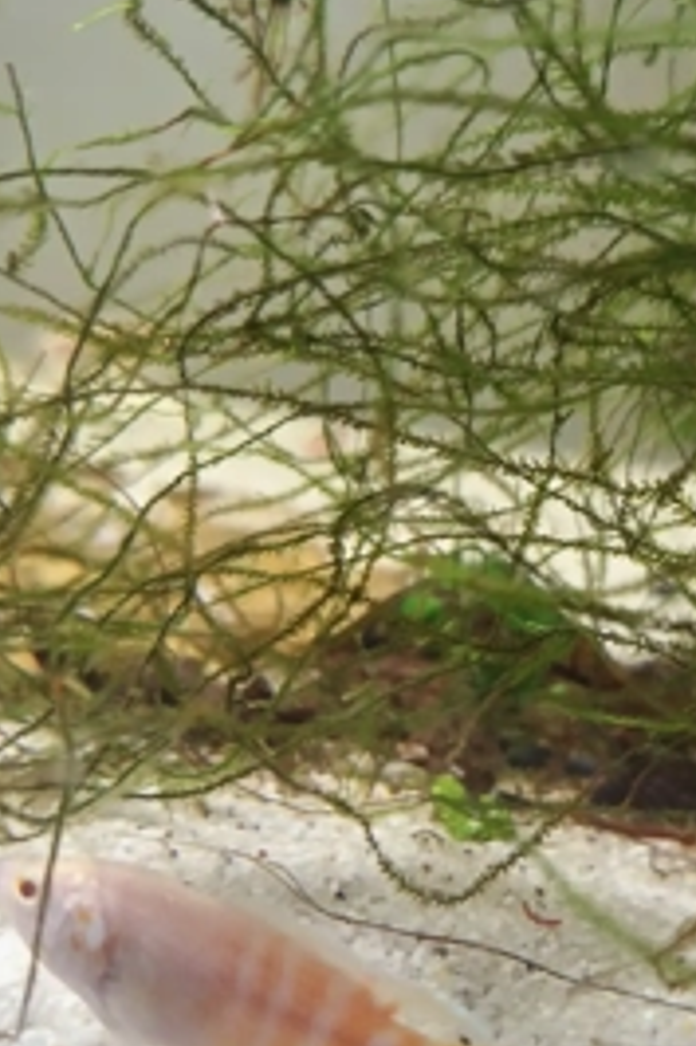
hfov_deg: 36.3
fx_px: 1045
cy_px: 684
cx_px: 480
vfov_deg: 52.3
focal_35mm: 36
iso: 250
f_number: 1.8
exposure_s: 1/50
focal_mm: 5.54
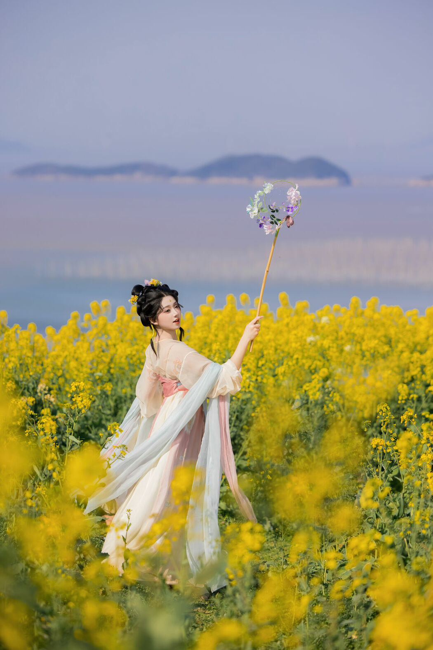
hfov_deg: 12.0
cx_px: 216
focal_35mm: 114
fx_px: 2057
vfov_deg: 17.9
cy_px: 325
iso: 100
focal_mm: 115
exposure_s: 1/1600
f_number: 2.8
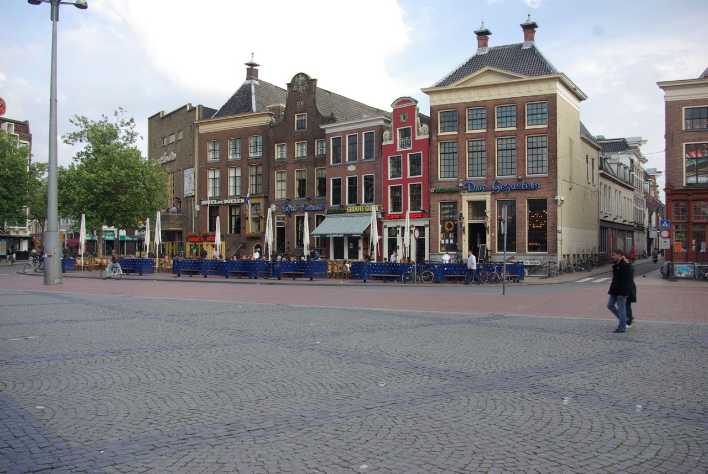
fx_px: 620
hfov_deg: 59.4
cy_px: 237
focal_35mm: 32
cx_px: 354
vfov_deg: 41.8
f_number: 6.3
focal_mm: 21
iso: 200
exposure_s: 1/40
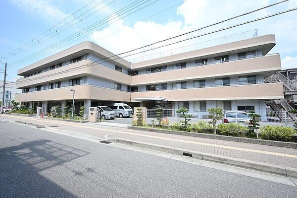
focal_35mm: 14
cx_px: 148
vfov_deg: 81.1
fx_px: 115
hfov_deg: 104.3
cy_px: 99
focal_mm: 14
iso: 200
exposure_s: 1/200
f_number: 9
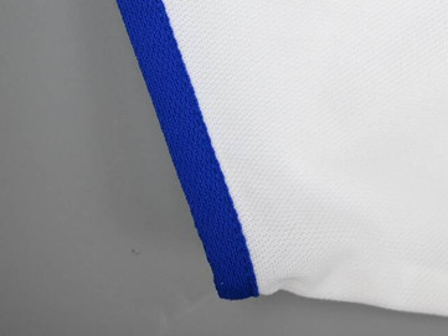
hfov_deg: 28.9
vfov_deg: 21.2
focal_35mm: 64
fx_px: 829
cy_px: -77
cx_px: 414
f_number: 4.8
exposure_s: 1/180
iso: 200
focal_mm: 24
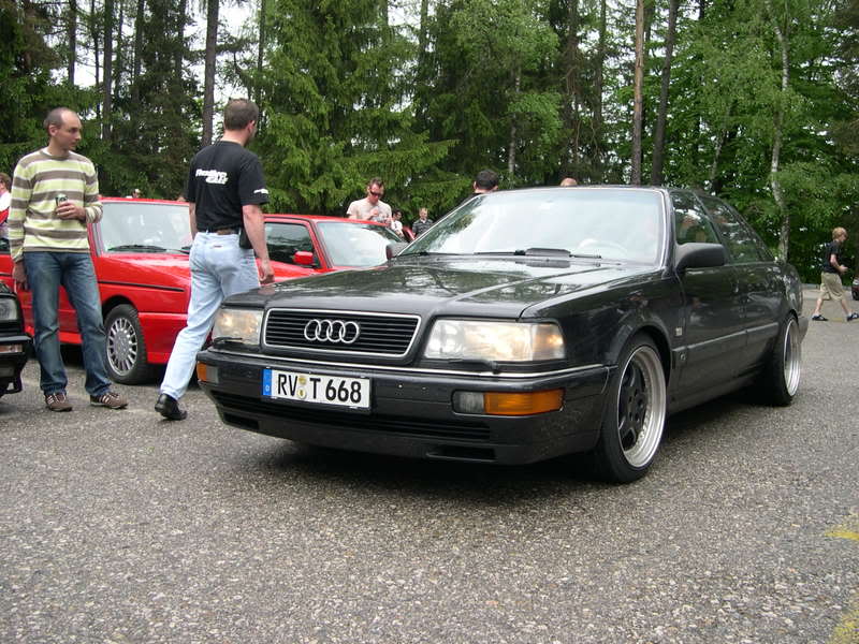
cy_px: 322
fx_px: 943
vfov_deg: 37.7
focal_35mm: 38
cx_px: 430
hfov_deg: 49.0
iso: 100
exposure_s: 1/382
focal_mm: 8
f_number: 2.8
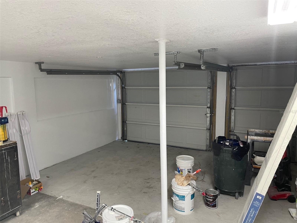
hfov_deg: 67.3
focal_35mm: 26
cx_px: 148
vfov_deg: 53.1
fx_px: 223
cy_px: 112
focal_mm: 4.2
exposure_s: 1/60
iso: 100
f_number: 1.6
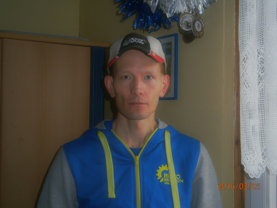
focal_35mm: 47
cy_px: 104
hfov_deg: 40.4
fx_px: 376
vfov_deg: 30.9
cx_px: 138
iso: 125
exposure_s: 1/40
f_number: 3.4
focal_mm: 8.3
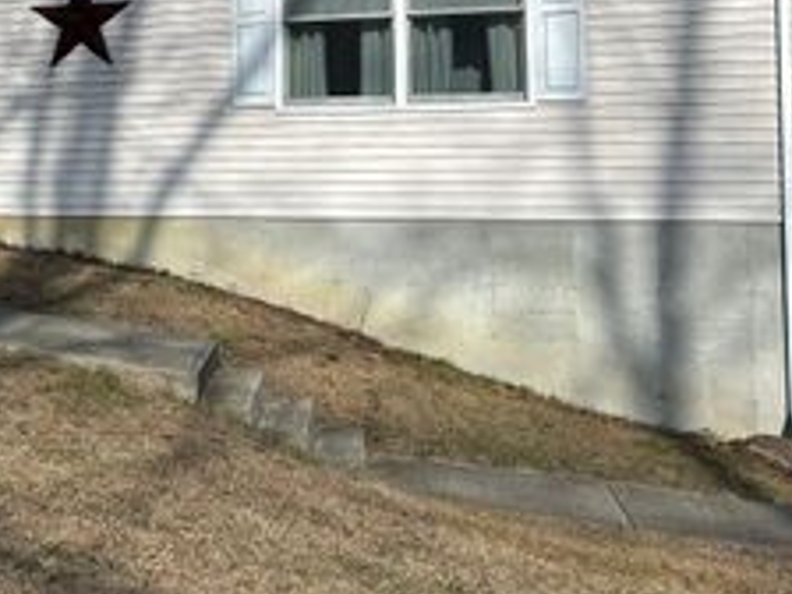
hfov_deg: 31.0
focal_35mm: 58
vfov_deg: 24.7
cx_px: 18
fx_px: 1327
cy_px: 101
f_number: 1.5
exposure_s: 1/4115
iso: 50
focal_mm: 5.7
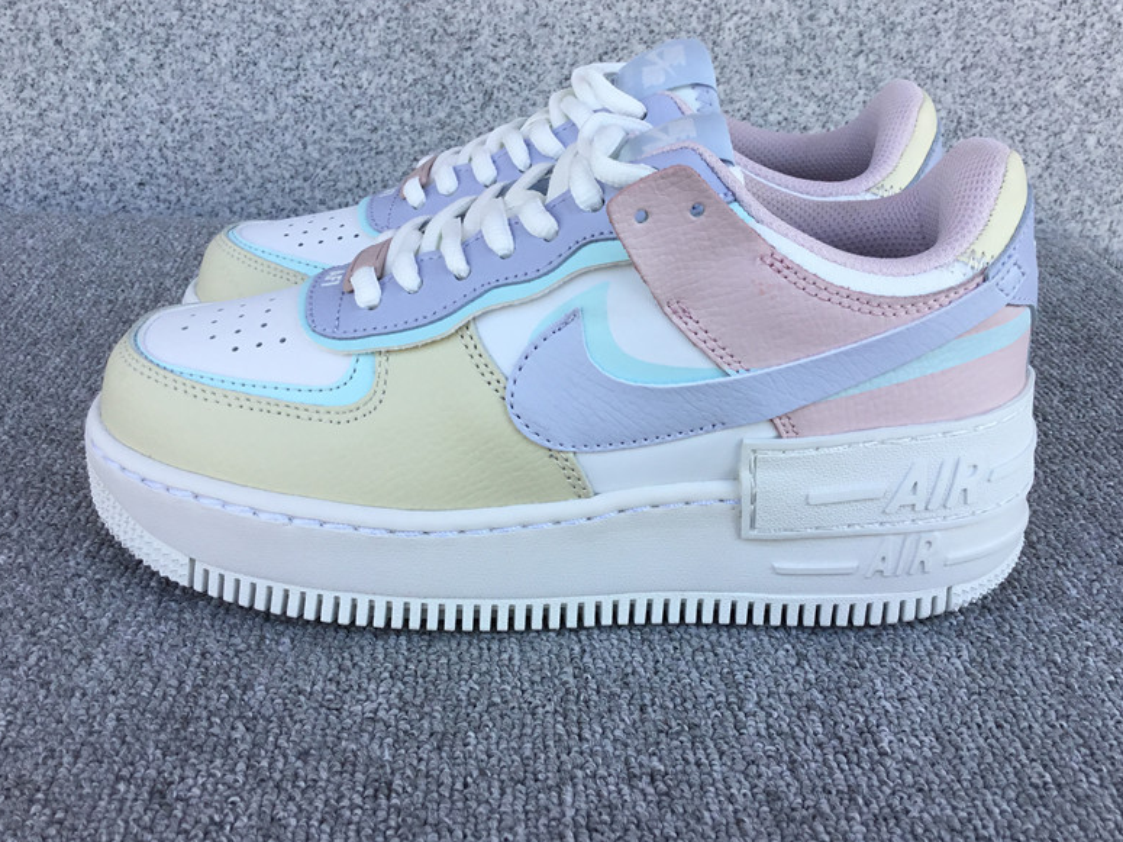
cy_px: 402
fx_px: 1168
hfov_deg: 51.3
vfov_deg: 39.6
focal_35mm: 36
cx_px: 598
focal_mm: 3.3
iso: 25
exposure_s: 1/272
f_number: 2.4
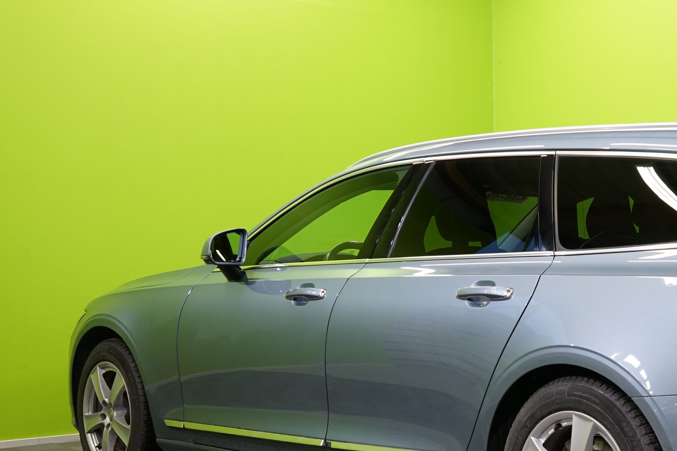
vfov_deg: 19.7
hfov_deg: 28.0
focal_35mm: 69
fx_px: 1297
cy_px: 303
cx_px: 624
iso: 640
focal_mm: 32
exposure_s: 1/30
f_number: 5.6
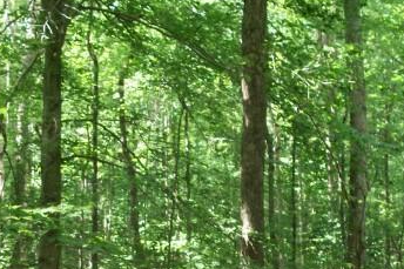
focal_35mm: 62
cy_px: 236
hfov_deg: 32.4
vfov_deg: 21.5
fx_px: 695
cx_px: 177
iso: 80
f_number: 2.9
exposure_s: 1/60
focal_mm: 5.7
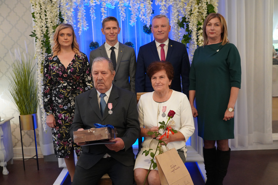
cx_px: 139
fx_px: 278
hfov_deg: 53.1
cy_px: 92
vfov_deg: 36.9
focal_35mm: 36
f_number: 4
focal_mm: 36
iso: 8000
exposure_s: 1/160
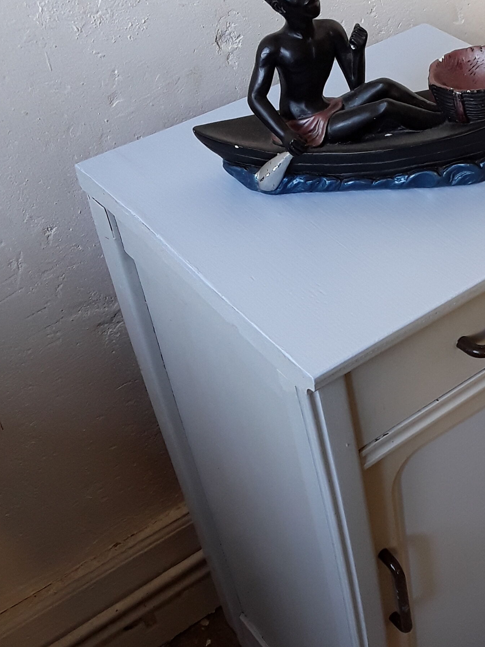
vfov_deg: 38.9
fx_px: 915
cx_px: 406
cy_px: 357
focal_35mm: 49
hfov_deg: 28.8
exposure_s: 1/33
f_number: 1.9
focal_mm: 2.91
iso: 64
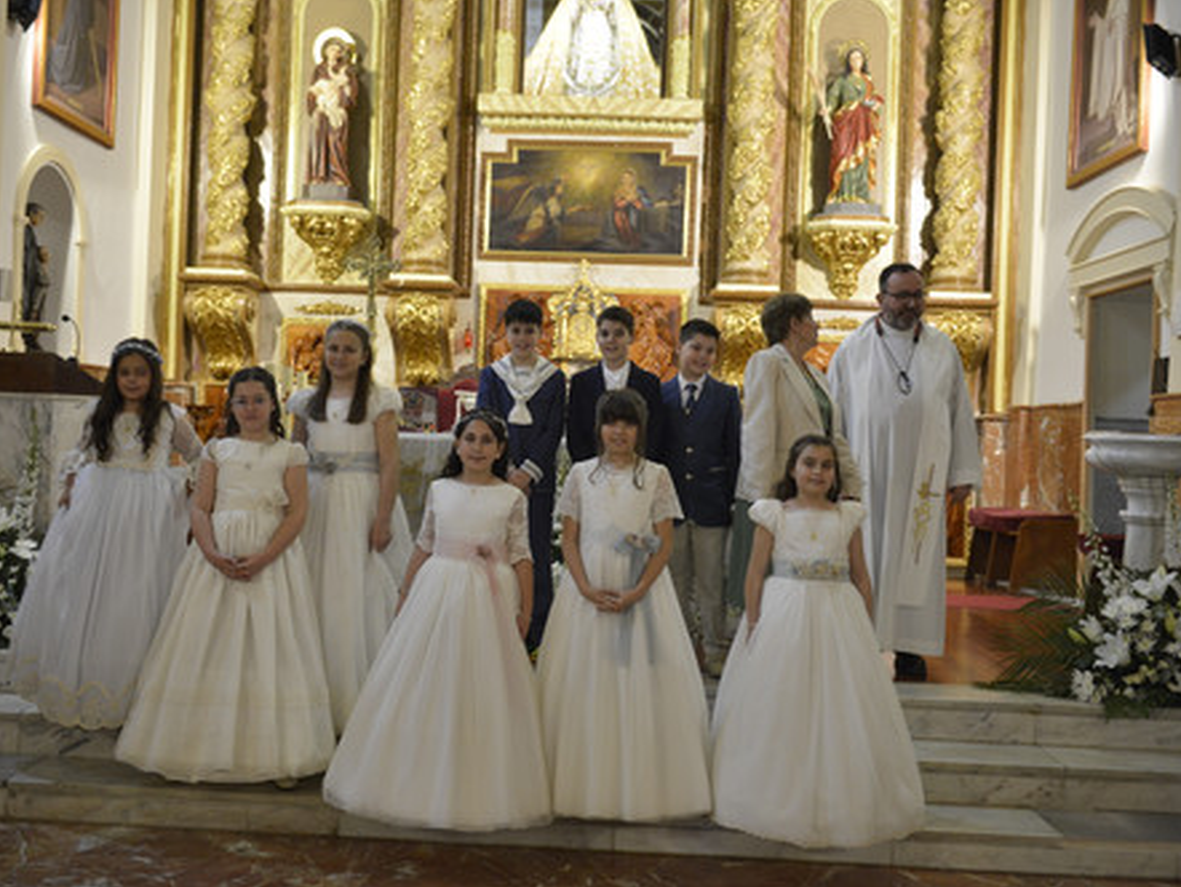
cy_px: 444
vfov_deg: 38.7
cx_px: 556
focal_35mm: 37
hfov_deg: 50.1
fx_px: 1263
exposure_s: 1/200
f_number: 3.2
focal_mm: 34
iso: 2500
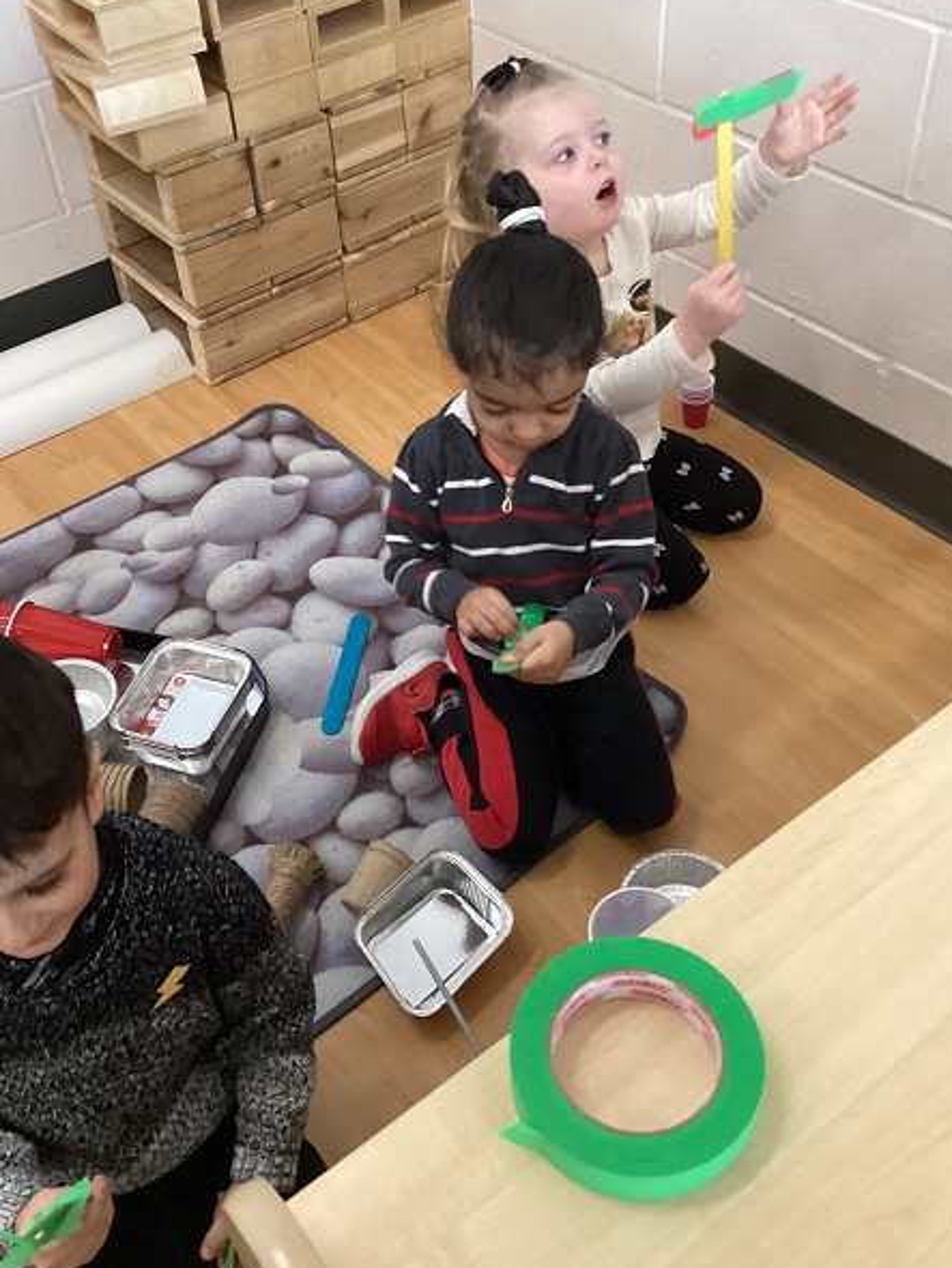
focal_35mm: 35
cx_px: 468
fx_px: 1282
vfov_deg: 52.6
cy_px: 587
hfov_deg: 40.7
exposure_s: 1/30
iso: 500
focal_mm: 3.3
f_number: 2.4
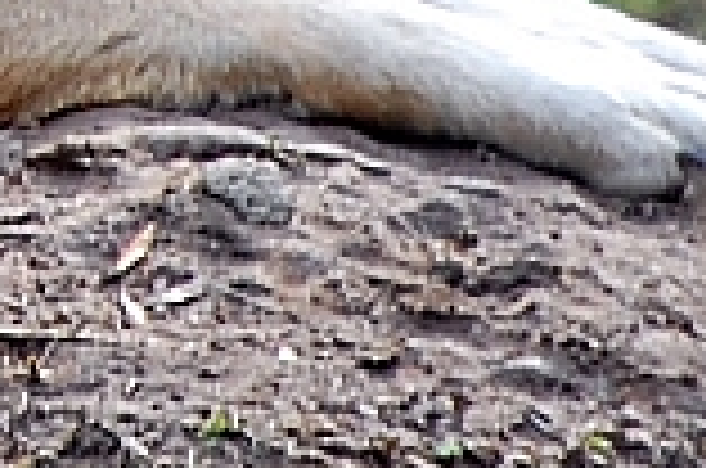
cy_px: -659
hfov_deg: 1.1
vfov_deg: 0.7
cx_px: -657
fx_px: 38203
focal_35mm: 1952
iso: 280
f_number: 8
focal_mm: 200
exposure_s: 1/125
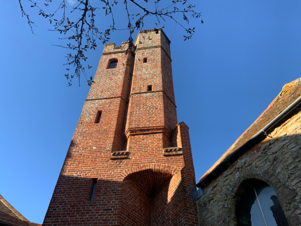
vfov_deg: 48.2
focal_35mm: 29
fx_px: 252
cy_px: 113
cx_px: 150
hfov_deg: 61.7
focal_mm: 3
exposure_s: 1/792
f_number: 1.8
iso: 16
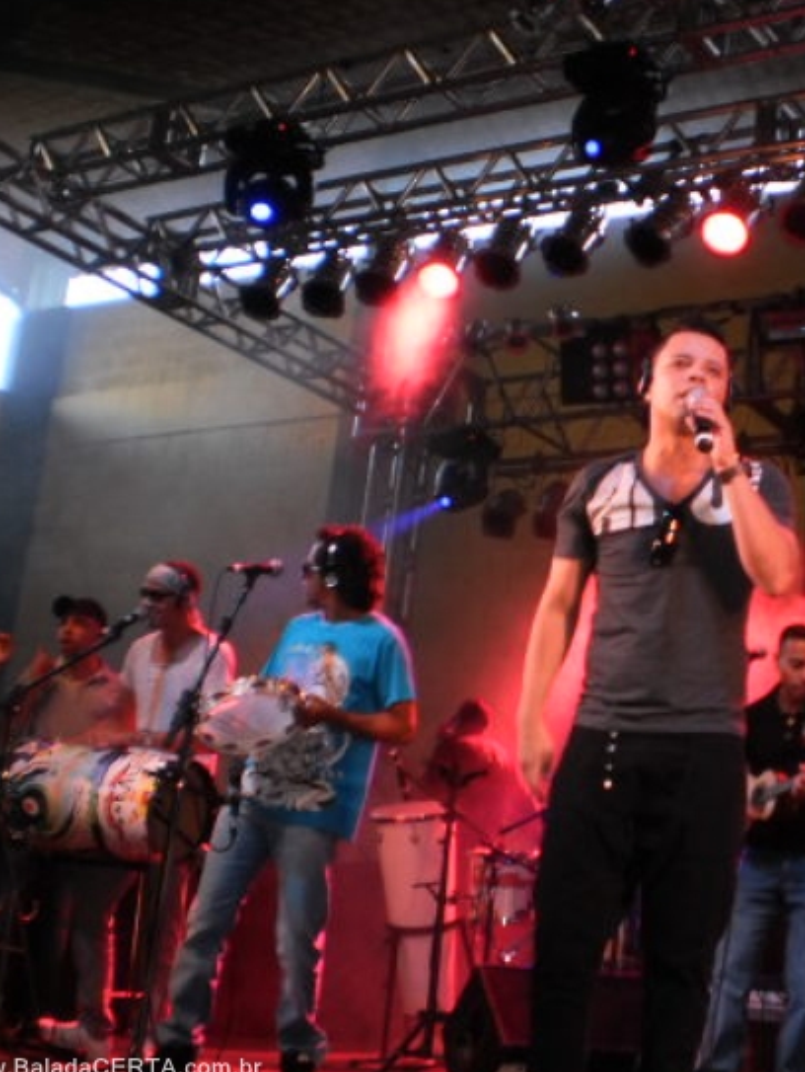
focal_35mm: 53
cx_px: 700
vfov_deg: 36.1
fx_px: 1641
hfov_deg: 26.8
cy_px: 515
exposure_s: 1/30
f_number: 3.1
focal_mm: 6.3
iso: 125
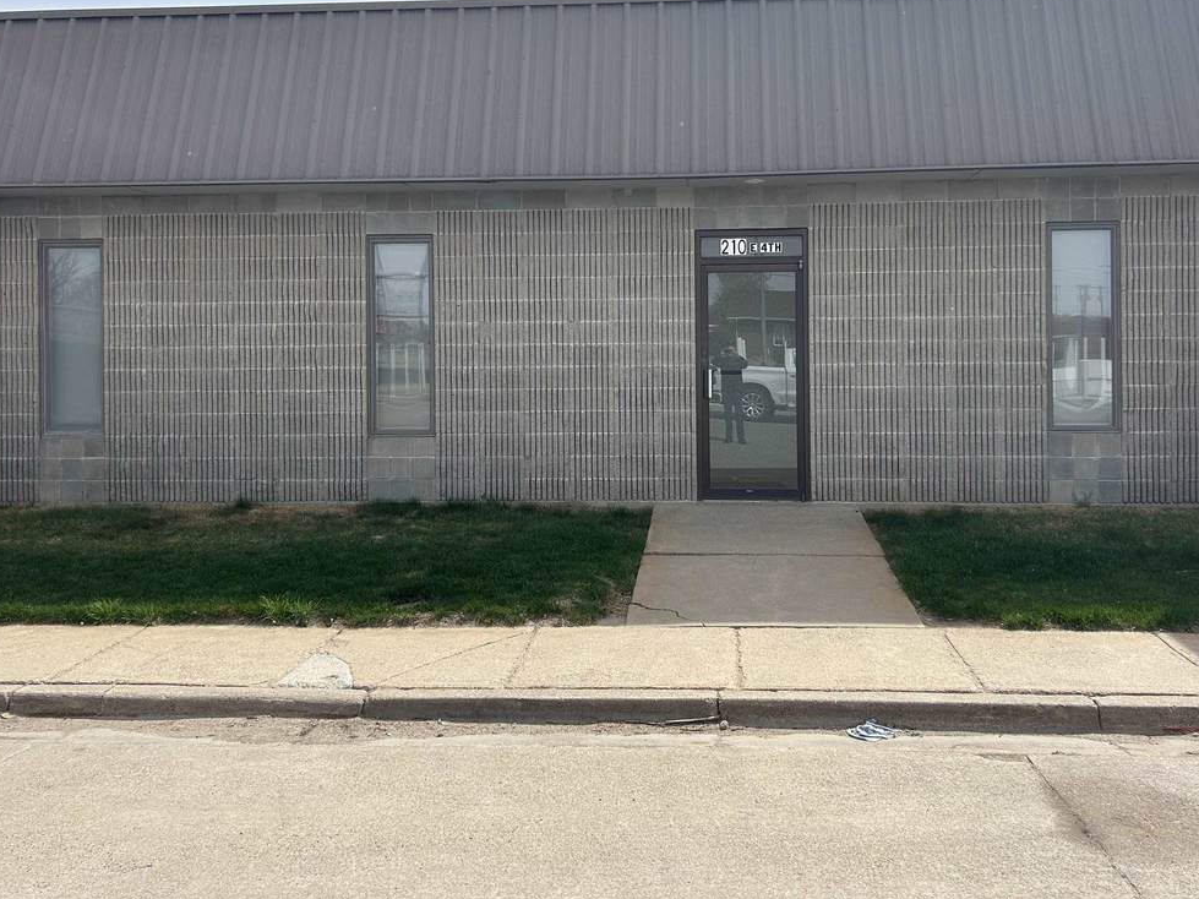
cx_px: 650
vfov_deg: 41.6
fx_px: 1178
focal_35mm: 34
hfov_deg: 53.9
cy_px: 354
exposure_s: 1/3831
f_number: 1.5
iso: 50
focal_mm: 5.7
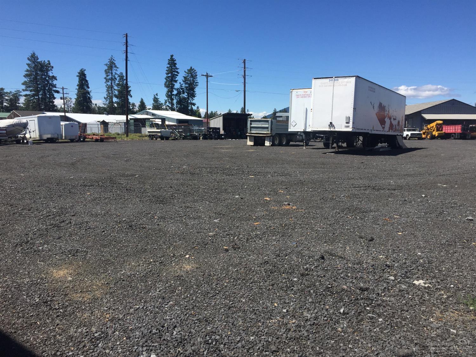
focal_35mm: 29
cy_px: 178
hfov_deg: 61.7
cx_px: 238
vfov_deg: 48.2
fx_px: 399
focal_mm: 4.15
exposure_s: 1/2639
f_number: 2.2
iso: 32
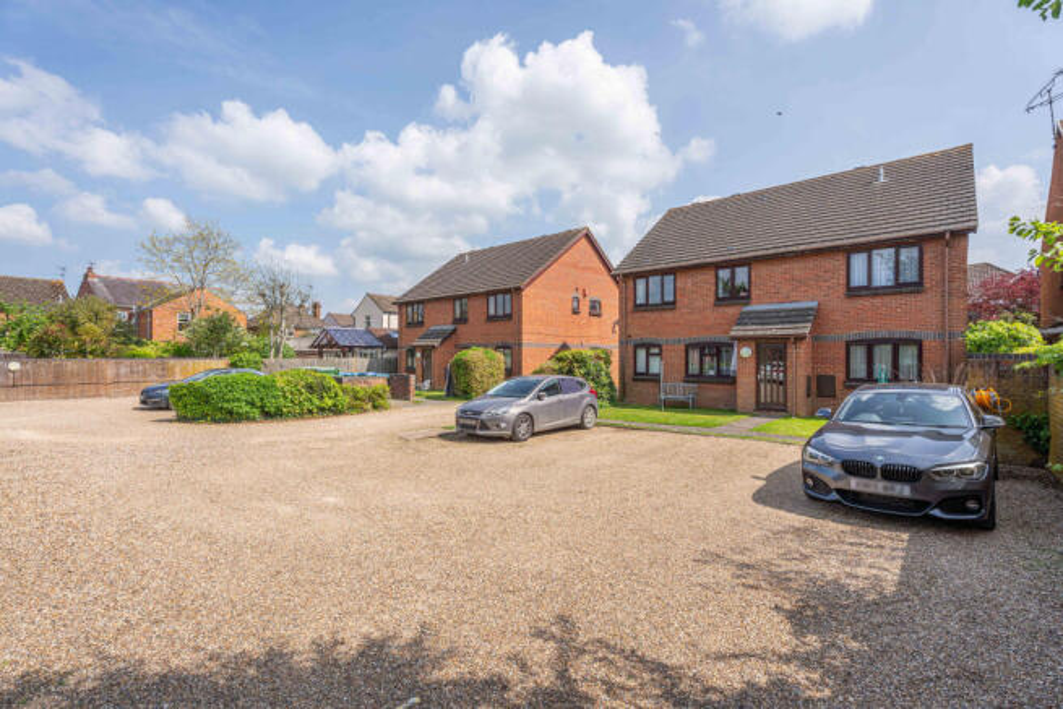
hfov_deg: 96.7
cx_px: 532
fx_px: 473
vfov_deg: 73.8
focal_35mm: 16
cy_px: 354
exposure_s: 1/250
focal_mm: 16
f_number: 8
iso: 100
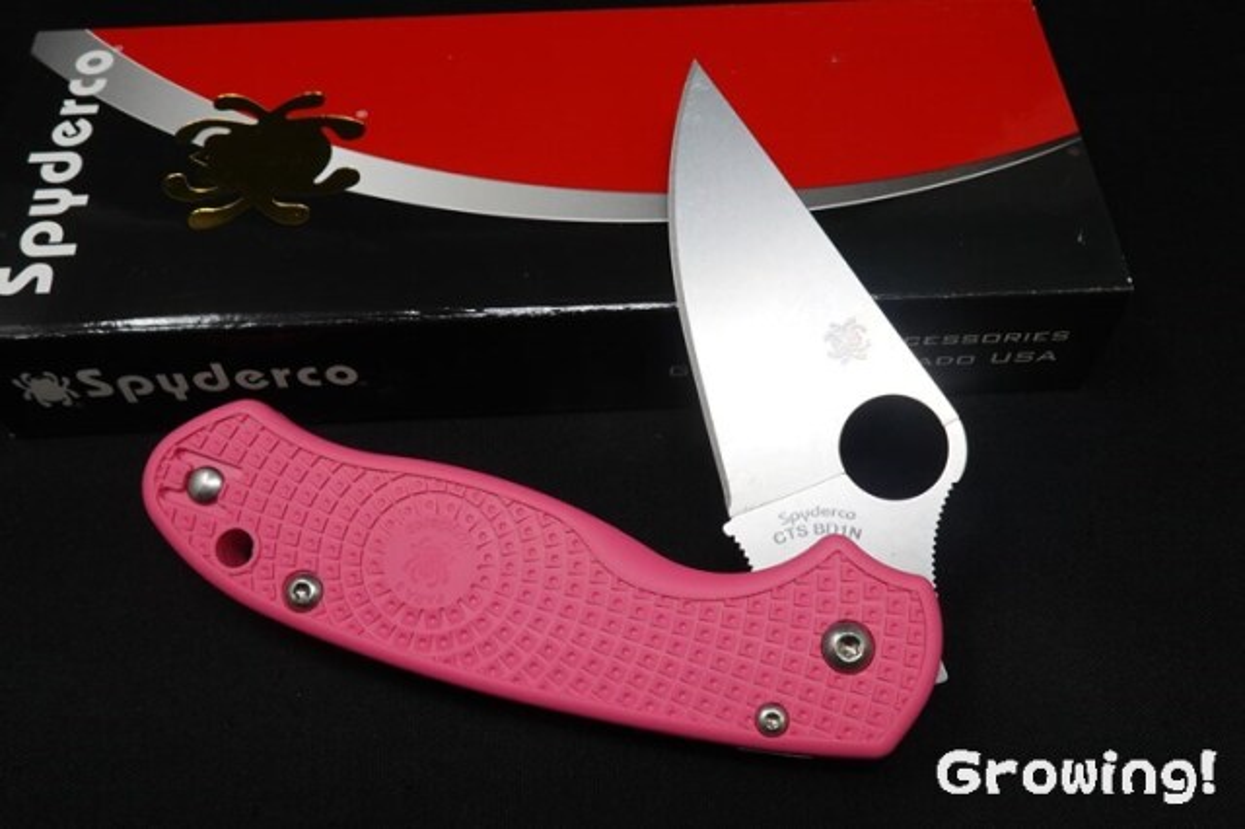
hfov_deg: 57.2
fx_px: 1141
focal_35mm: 33
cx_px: 622
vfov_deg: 39.9
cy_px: 414
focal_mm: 12.25
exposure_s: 1/40
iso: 500
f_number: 10
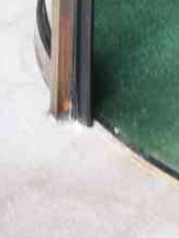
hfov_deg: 11.4
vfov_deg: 15.3
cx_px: 366
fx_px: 799
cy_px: -144
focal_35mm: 116
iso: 100
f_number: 1.8
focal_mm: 3.95
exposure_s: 1/100
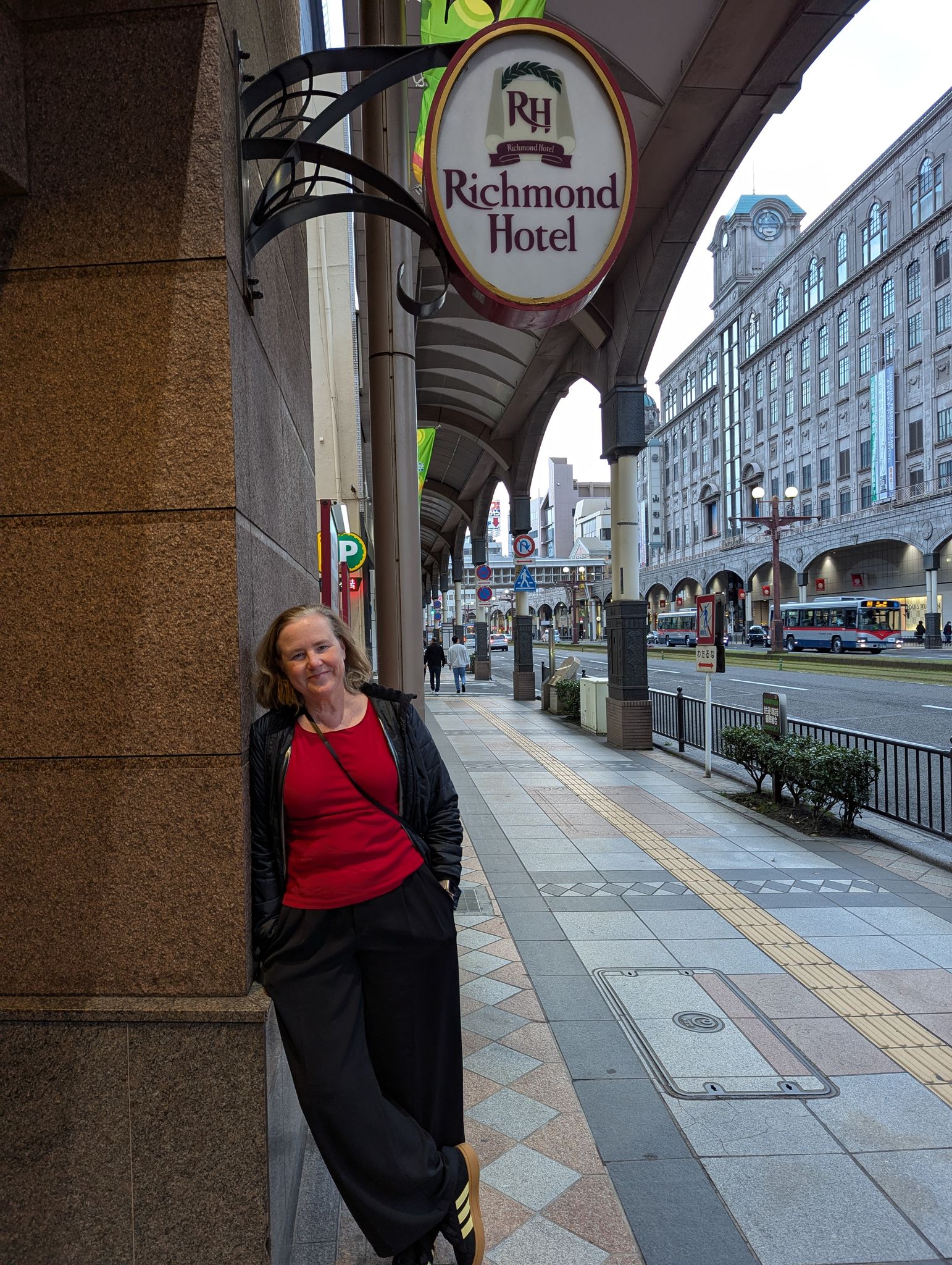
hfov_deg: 56.9
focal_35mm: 24
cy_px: 632
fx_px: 878
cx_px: 476
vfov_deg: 71.5
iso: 60
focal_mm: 6.81
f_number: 1.85
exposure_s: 1/45.1
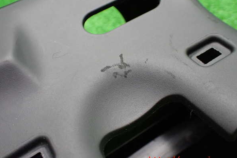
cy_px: 75
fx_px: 250
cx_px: 119
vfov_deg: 35.0
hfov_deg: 50.7
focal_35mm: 38
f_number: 2.5
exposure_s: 1/60
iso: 800
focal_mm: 6.37
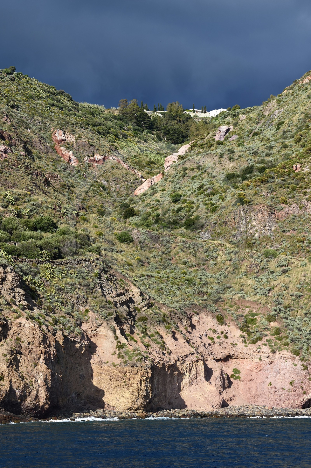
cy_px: 234
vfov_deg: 18.3
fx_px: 1453
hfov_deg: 12.2
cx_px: 156
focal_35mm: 112
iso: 200
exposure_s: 1/800
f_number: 5.6
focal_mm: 112
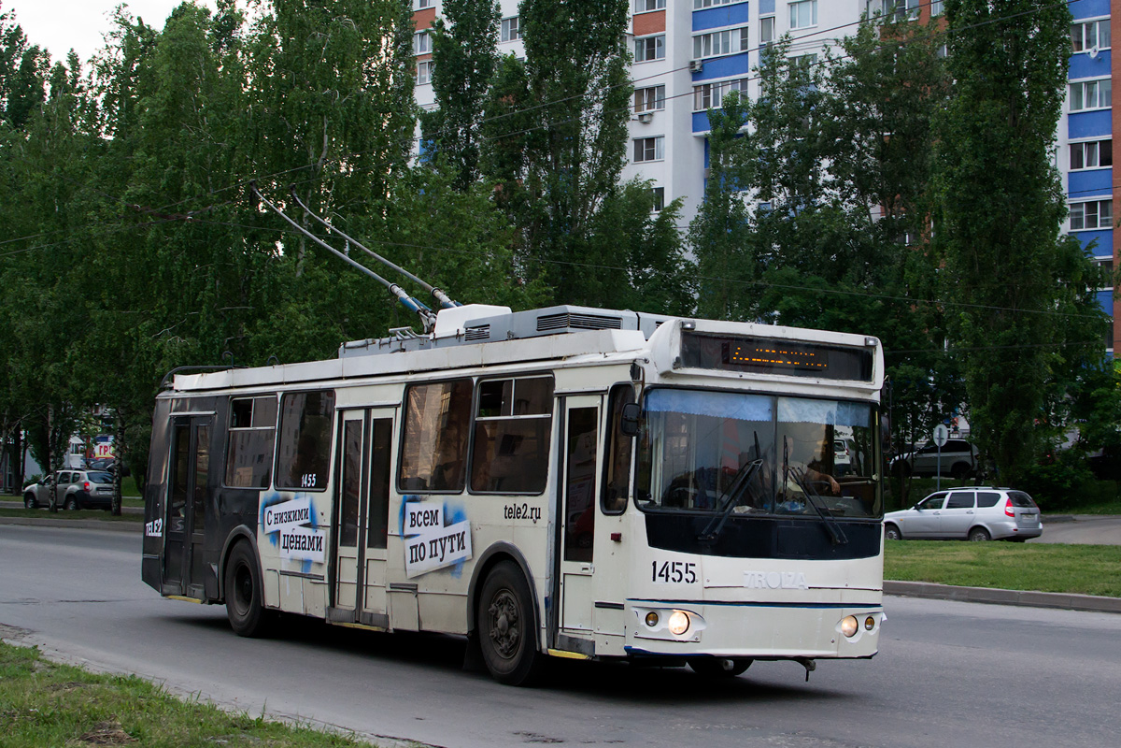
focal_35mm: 52
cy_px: 374
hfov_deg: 37.9
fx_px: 1635
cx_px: 560
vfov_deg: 25.8
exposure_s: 1/640
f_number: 5.6
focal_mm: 35
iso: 560
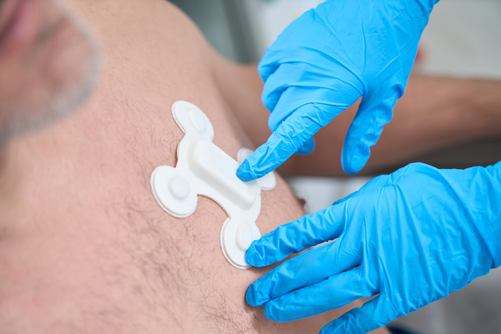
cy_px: 167
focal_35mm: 58
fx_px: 800
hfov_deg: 34.8
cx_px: 250
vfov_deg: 23.6
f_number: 2.8
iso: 100
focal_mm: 57.5
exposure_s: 1/250
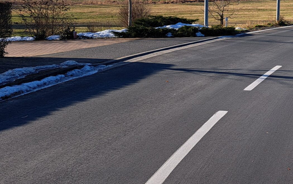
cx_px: 339
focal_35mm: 62
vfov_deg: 20.5
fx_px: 495
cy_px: 15
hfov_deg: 29.1
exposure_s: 1/782
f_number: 1.8
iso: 50
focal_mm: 5.23
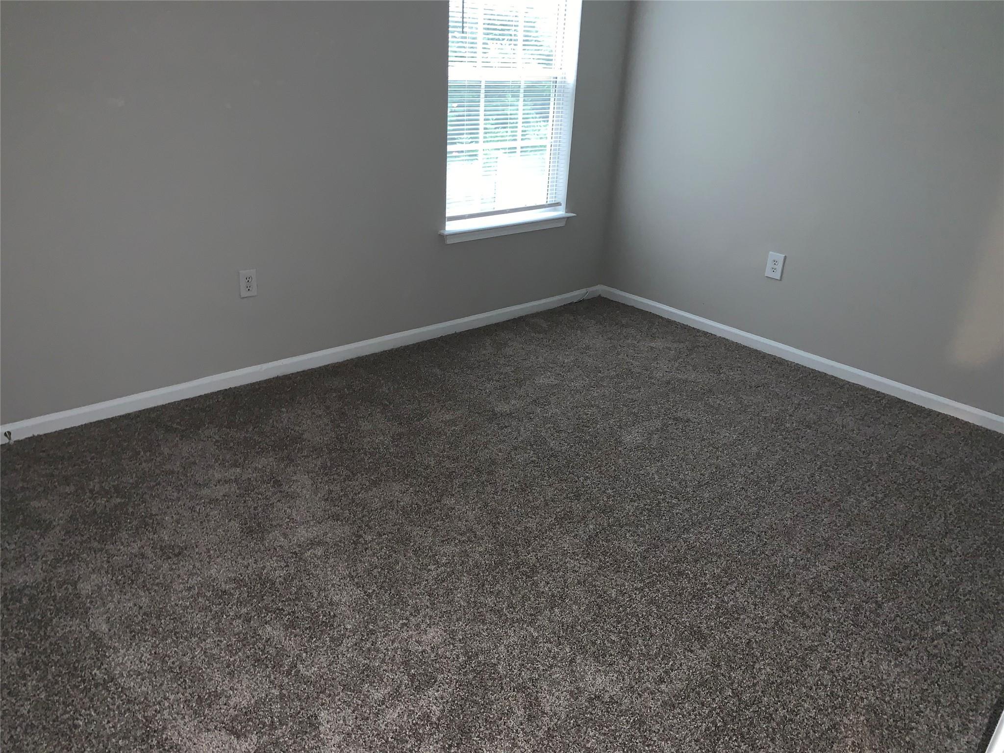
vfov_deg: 53.1
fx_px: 754
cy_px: 376
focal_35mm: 26
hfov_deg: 67.3
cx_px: 502
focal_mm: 4.25
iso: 80
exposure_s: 1/13
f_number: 1.8
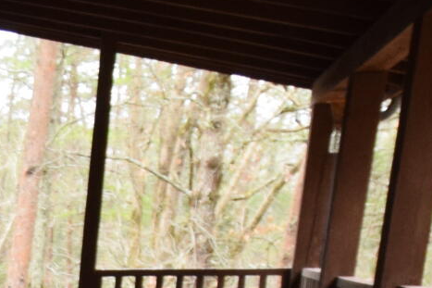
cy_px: 868
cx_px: -410
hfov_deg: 14.0
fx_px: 1502
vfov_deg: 8.9
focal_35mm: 125
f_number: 4.8
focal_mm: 13
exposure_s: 1/100
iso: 800
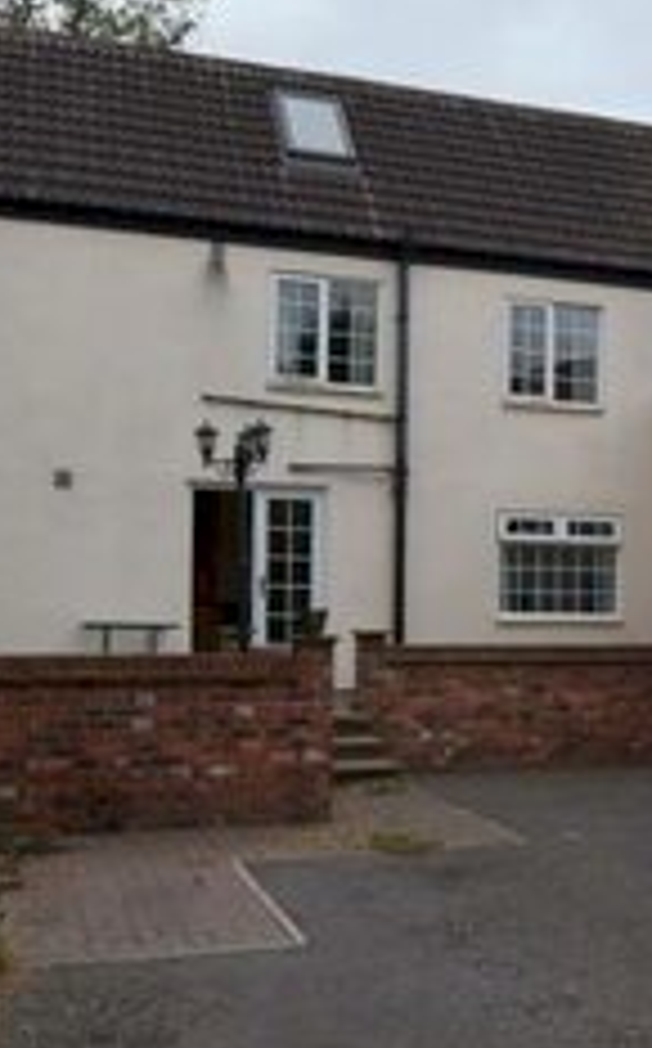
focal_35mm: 46
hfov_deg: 27.0
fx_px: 1312
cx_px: 580
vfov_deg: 43.4
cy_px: 605
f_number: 8
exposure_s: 1/500
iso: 400
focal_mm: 10
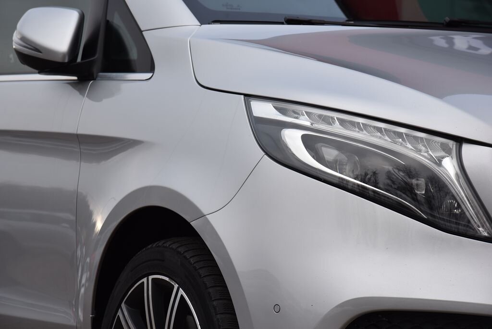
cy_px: 164
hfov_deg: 17.1
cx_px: 246
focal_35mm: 120
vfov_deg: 11.4
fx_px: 1641
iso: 500
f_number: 8
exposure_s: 1/250
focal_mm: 120
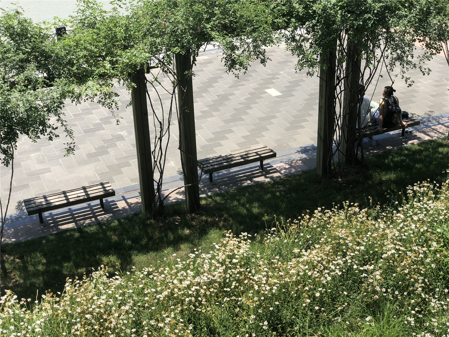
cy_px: 168
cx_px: 224
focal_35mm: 52
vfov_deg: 28.0
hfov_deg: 36.8
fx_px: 674
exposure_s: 1/527
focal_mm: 6
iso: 16
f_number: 2.4
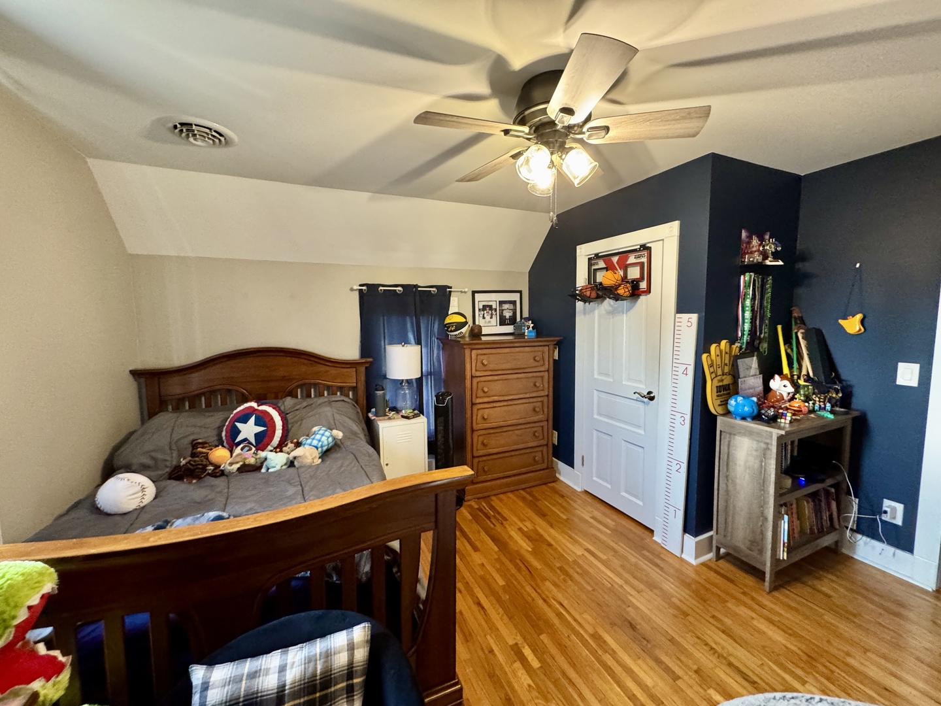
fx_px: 381
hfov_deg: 102.1
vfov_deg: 85.7
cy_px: 353
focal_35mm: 14
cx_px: 470
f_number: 2.2
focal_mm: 2.22
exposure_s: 1/60
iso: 500
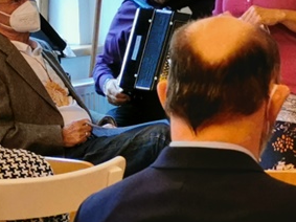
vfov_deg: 8.1
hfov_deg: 10.8
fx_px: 1547
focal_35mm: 181
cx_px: 321
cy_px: -9
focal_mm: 5.58
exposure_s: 1/50
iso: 125
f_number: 1.8
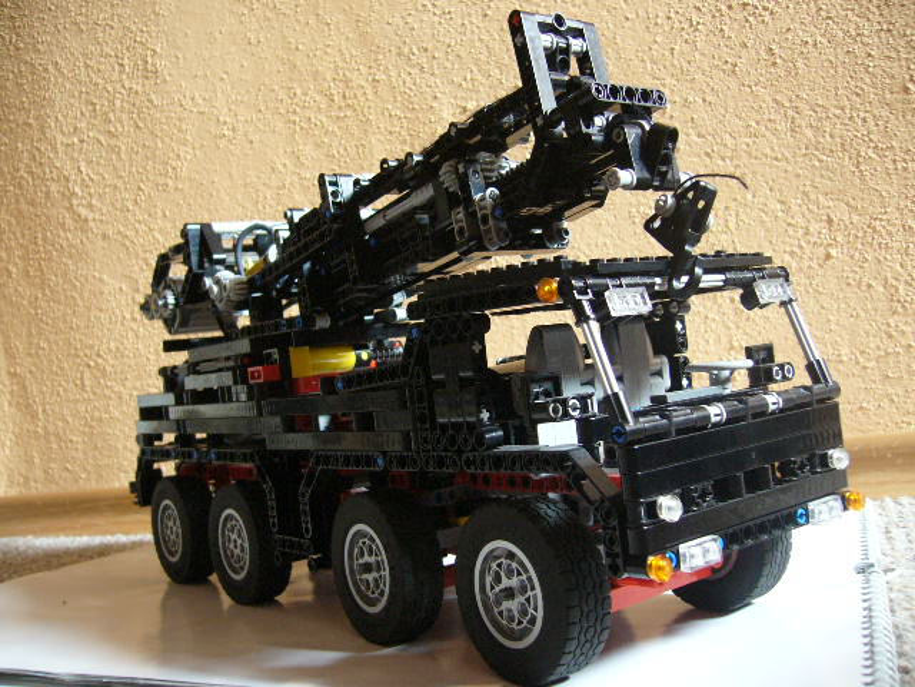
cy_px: 344
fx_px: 925
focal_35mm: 35
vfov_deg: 40.7
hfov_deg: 52.6
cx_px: 458
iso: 200
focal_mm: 5.8
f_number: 2.8
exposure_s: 1/8
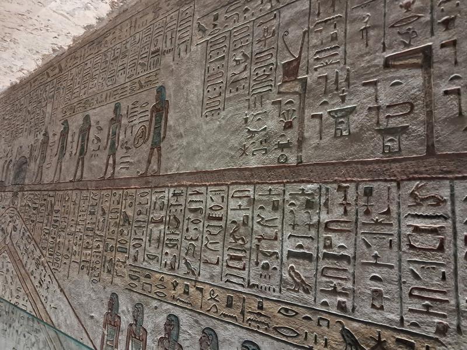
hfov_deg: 65.3
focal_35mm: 27
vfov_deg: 51.4
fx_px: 364
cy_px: 175
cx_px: 234
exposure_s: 1/25
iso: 800
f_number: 1.8
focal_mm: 4
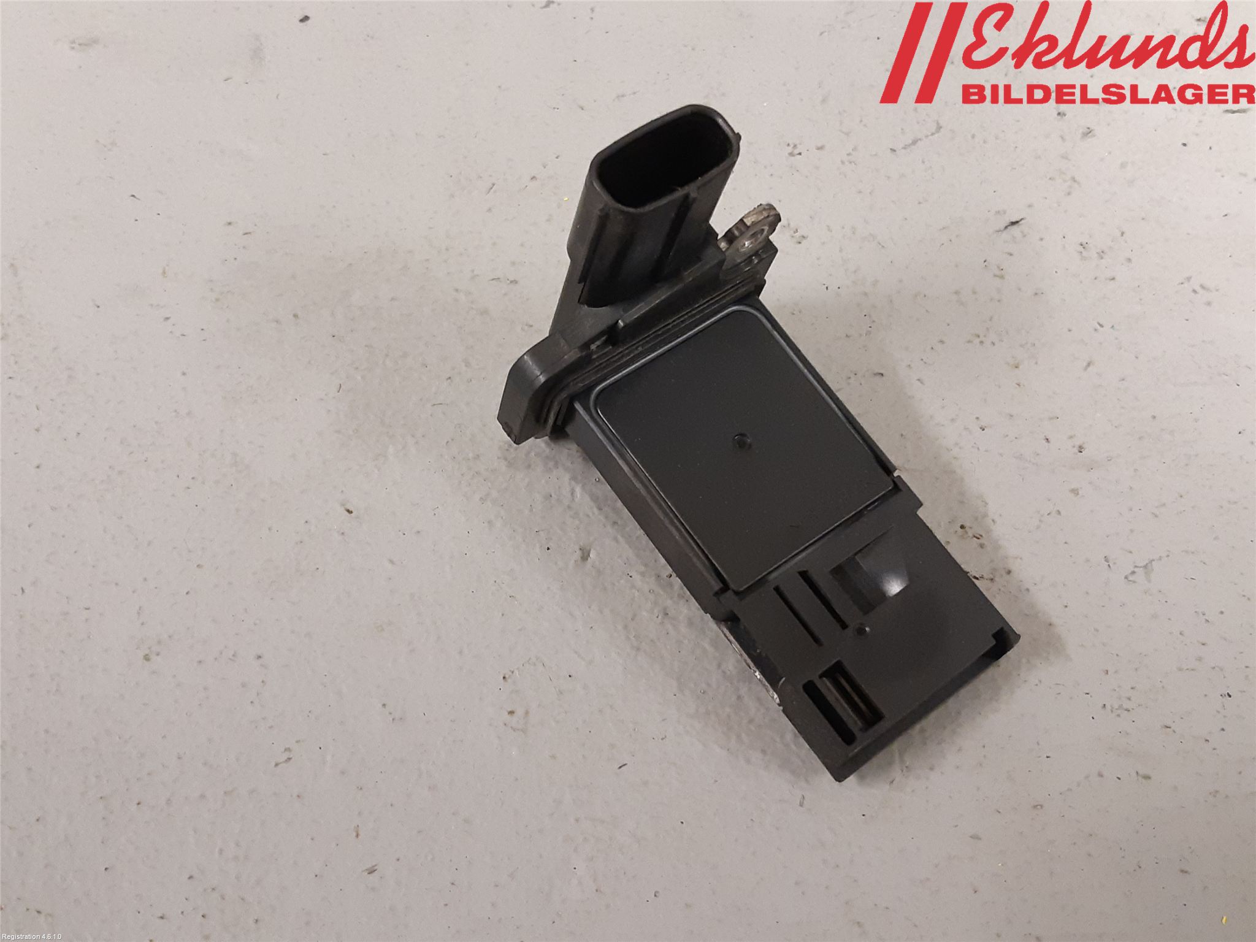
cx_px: 628
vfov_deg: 53.1
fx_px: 943
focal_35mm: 26
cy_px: 471
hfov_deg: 67.3
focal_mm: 3.93
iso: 250
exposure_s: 1/50
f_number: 1.7
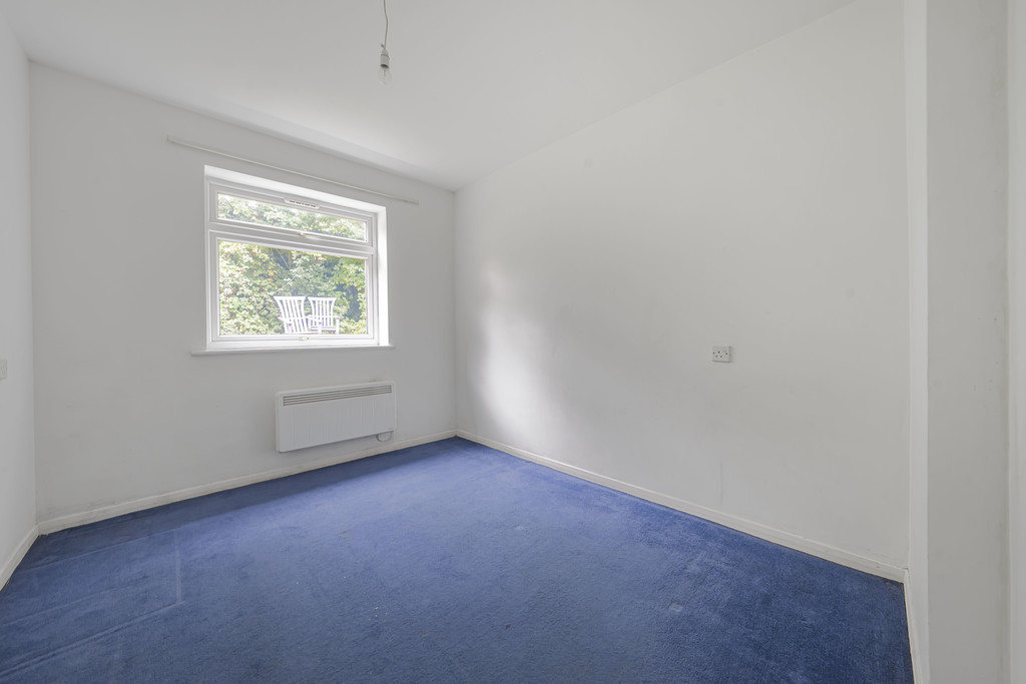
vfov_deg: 90.0
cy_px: 342
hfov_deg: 112.6
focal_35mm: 12
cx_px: 513
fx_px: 342
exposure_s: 1/1.25
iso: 250
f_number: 9
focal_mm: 12
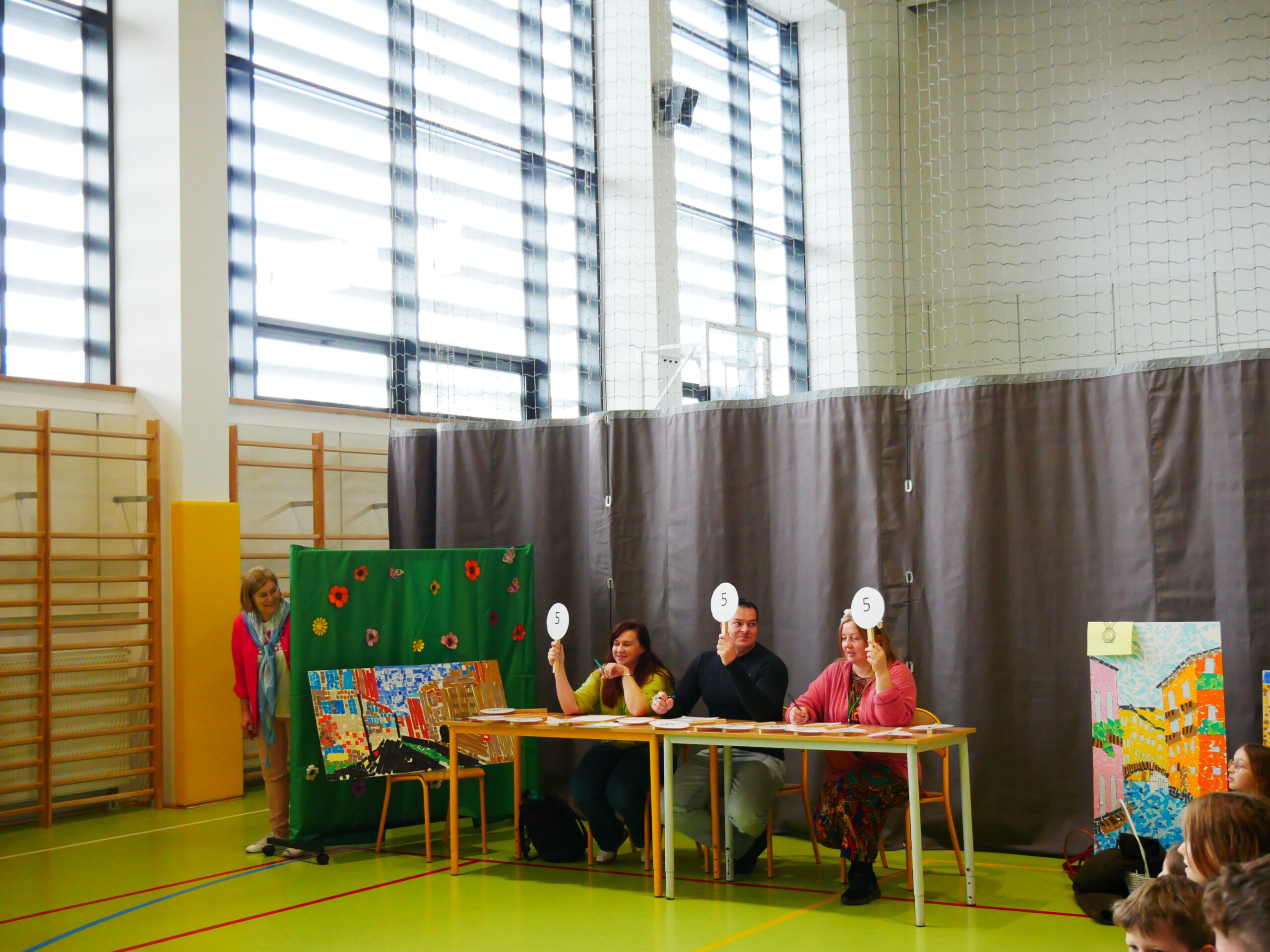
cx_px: 635
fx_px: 1688
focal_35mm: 46
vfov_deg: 31.5
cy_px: 476
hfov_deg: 41.2
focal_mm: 23
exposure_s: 1/125
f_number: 4.5
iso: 1600
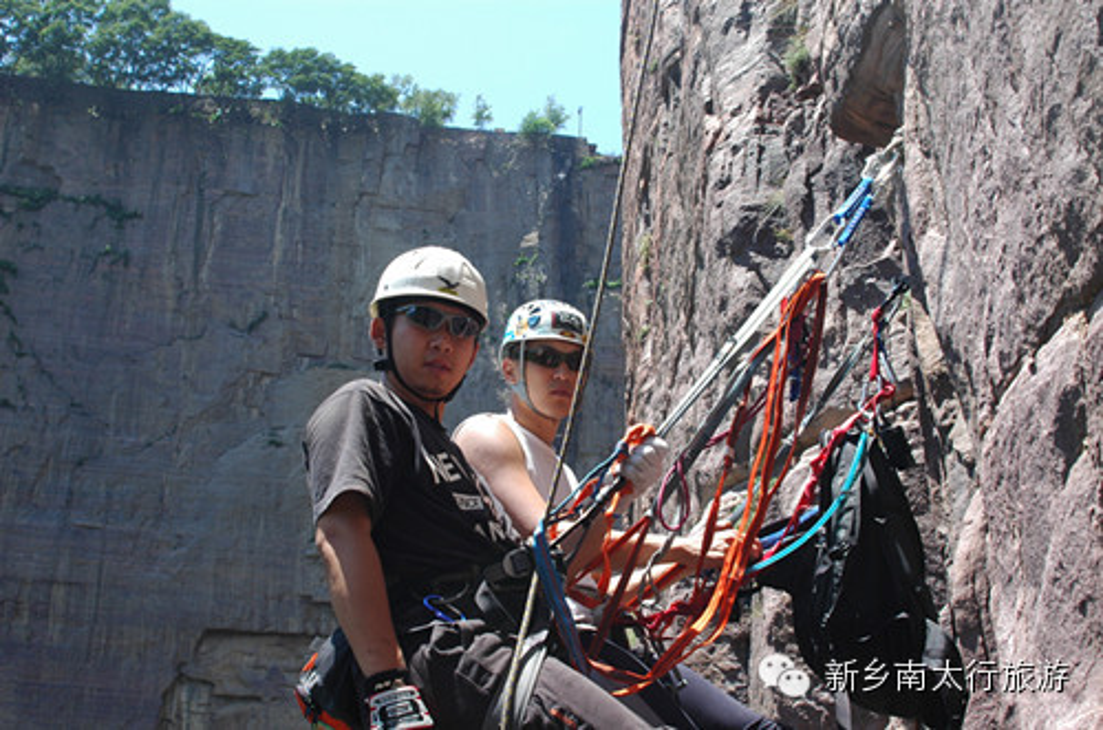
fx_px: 1284
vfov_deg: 31.7
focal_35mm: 42
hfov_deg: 46.5
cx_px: 552
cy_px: 365
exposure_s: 1/125
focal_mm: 28
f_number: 9
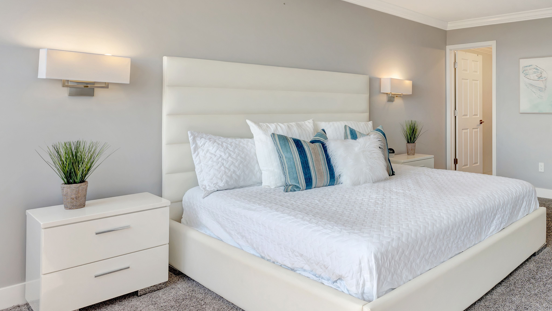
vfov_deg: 42.2
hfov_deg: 63.8
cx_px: 441
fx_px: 395
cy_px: 97
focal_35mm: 27
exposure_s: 1/15
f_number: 8
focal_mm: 15
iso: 500
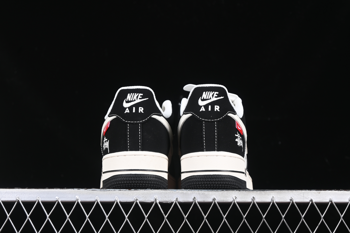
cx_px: 175
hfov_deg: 27.0
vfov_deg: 18.2
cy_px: 116
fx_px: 729
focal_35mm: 75
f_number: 6.3
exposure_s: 1/60
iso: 160
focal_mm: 50
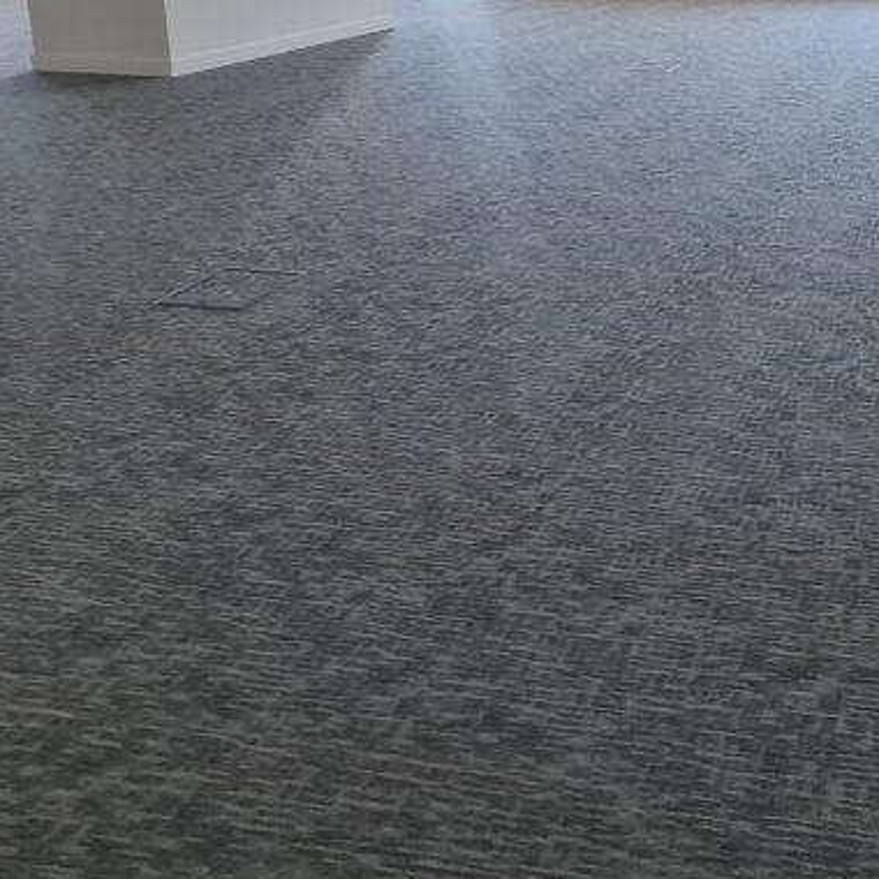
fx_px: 891
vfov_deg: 46.3
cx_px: 865
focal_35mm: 31
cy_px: 56
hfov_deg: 45.1
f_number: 2.2
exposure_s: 1/50
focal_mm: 2.2
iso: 125
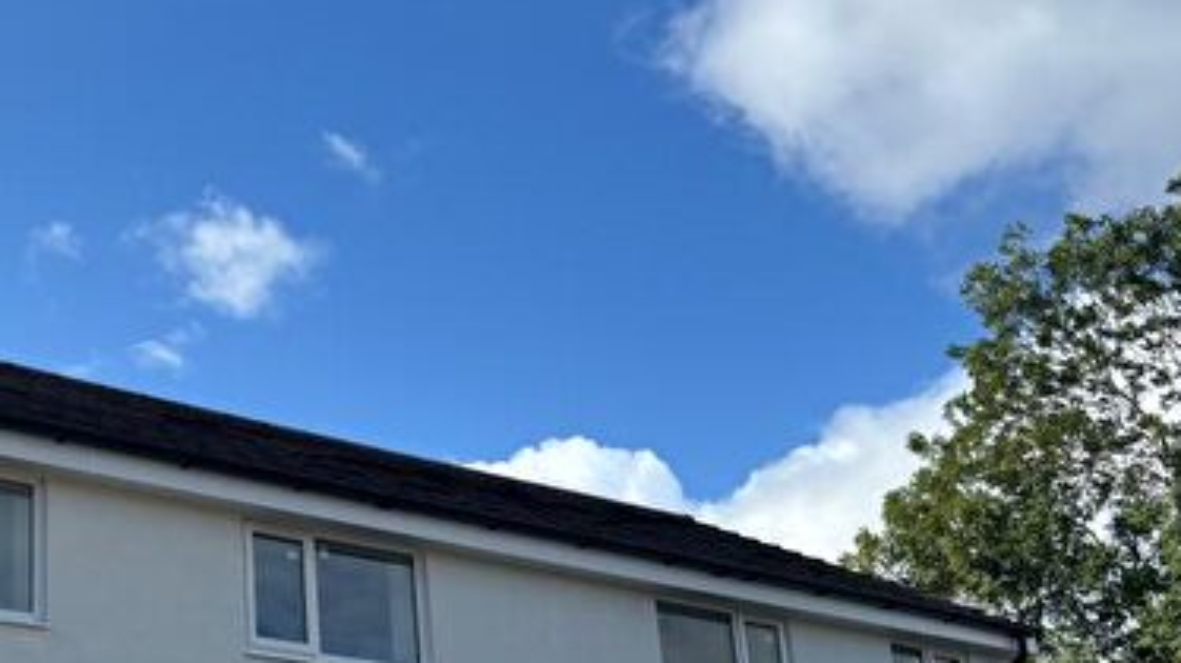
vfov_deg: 22.3
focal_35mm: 53
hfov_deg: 37.4
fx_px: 1659
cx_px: 196
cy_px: 519
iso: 50
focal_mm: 5.96
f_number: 1.6
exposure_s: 1/4082
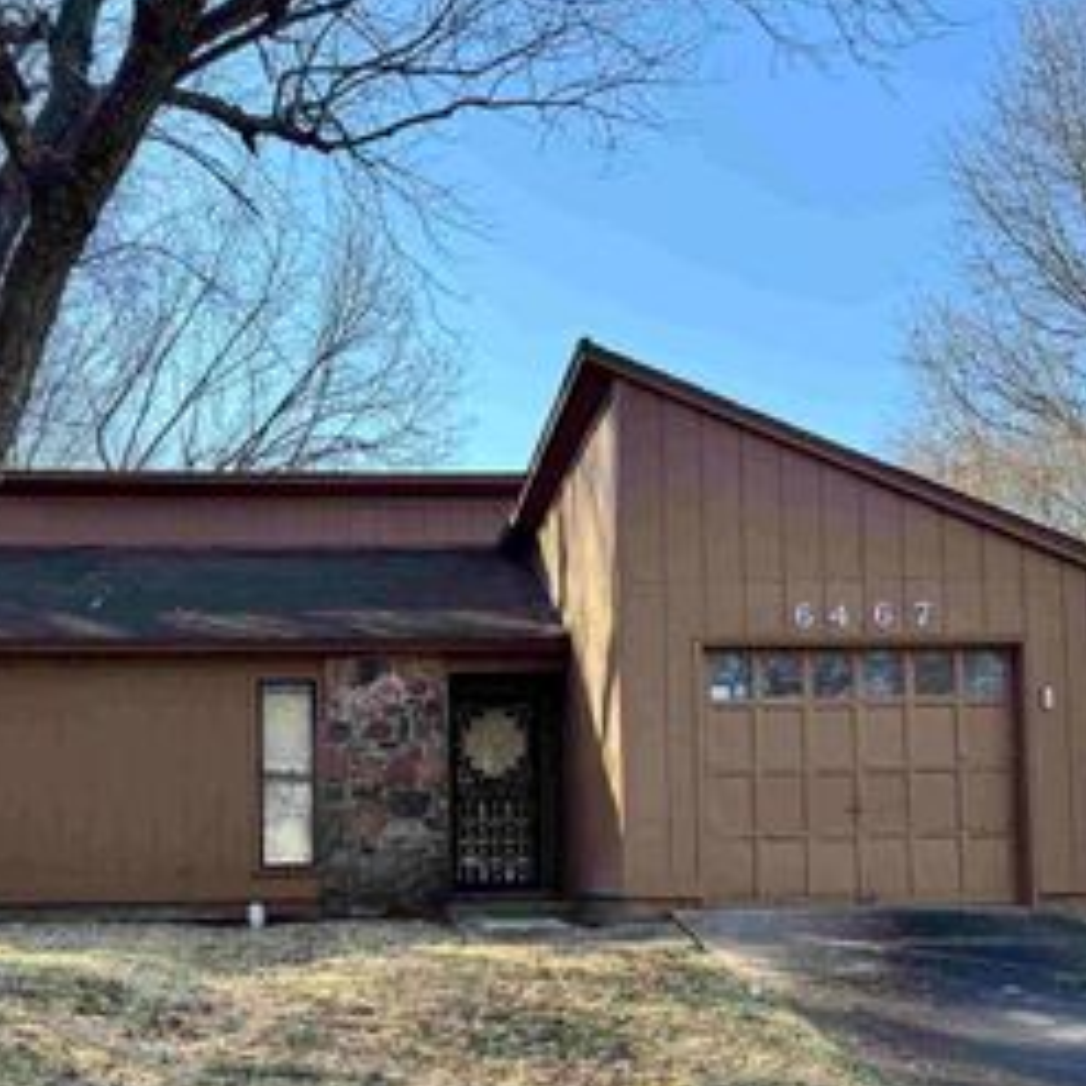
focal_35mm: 43
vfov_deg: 38.3
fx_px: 1526
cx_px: 431
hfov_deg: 39.0
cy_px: 798
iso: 80
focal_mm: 6.76
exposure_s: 1/715
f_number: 1.78
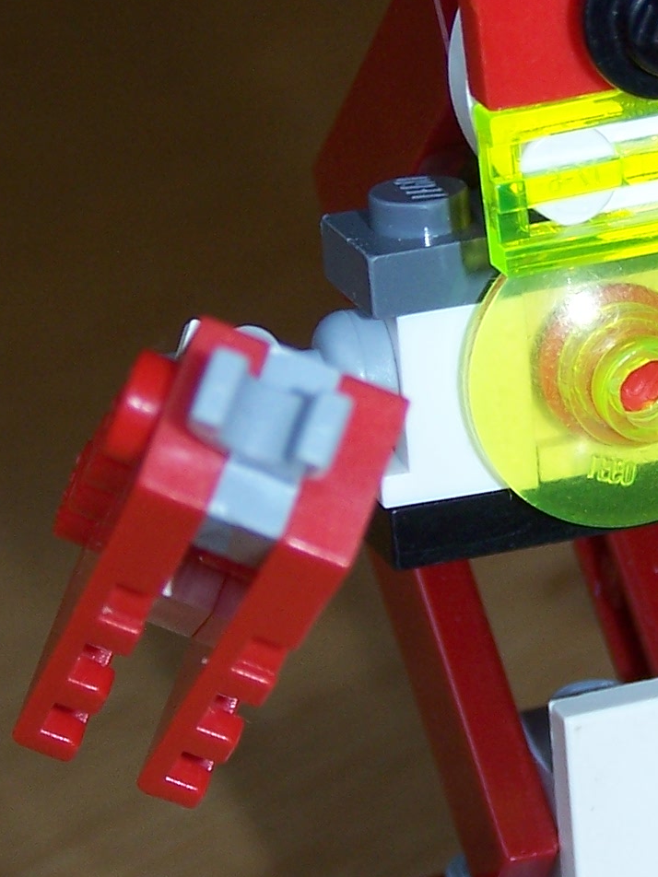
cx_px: 617
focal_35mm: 203
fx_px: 5145
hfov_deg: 7.3
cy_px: 496
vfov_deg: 9.7
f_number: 3.2
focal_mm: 12.4
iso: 80
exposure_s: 1/90
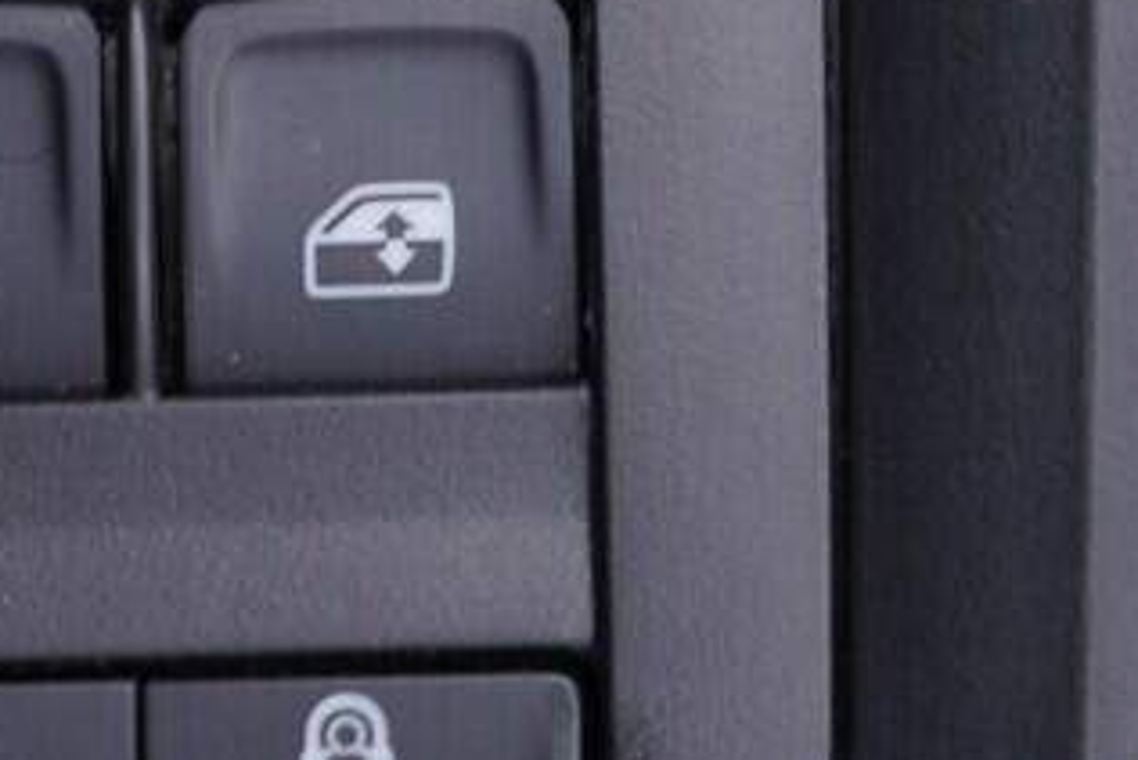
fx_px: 5186
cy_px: -573
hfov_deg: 12.5
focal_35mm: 164
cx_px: 724
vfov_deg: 8.1
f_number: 3.2
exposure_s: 1/50
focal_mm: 24
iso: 125
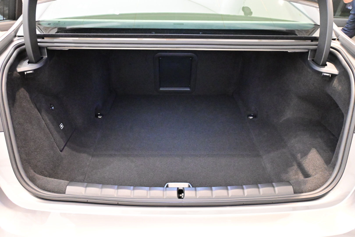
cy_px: 118
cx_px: 178
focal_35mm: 33
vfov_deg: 40.0
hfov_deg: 57.2
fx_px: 325
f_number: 4
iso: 6400
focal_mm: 22
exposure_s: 1/40
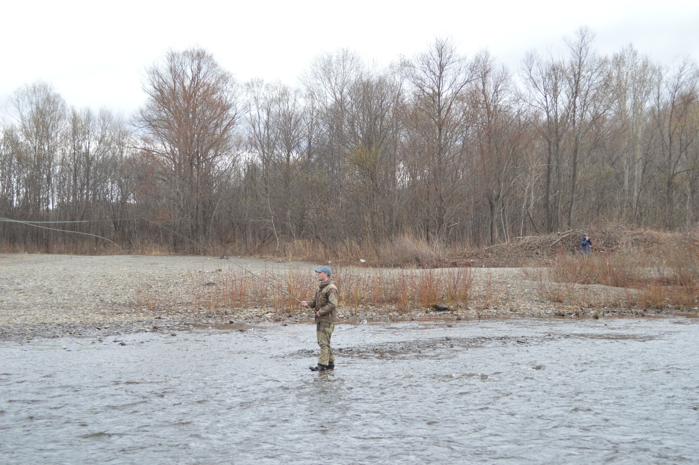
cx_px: 350
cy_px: 232
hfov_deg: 38.9
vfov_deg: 26.4
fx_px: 989
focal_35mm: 51
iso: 320
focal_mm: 34
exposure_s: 1/125
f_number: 5.6
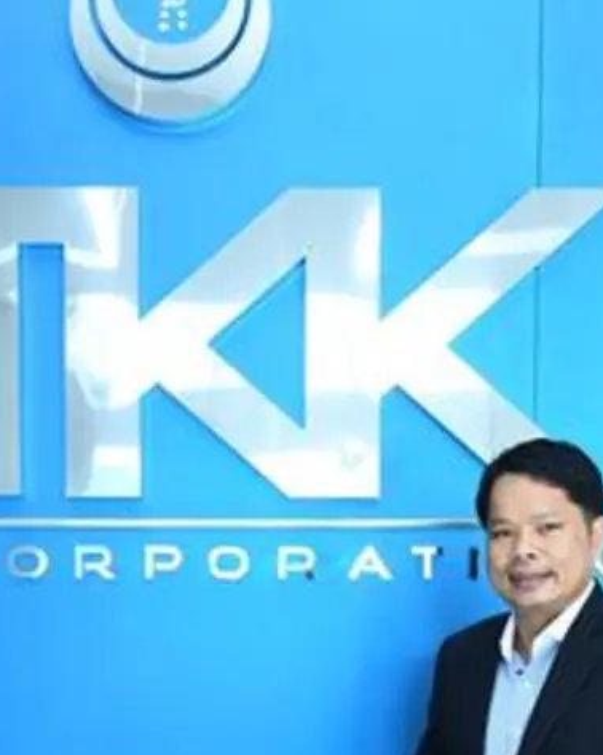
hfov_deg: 19.4
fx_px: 1763
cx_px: 300
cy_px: 777
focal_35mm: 79
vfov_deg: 23.0
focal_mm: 34
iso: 800
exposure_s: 1/125
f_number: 4.5
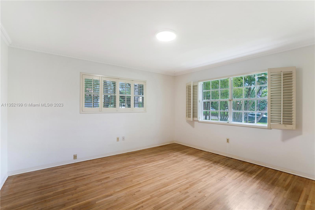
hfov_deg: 96.7
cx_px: 158
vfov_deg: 73.7
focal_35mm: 16
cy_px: 105
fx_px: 140
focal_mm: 16
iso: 100
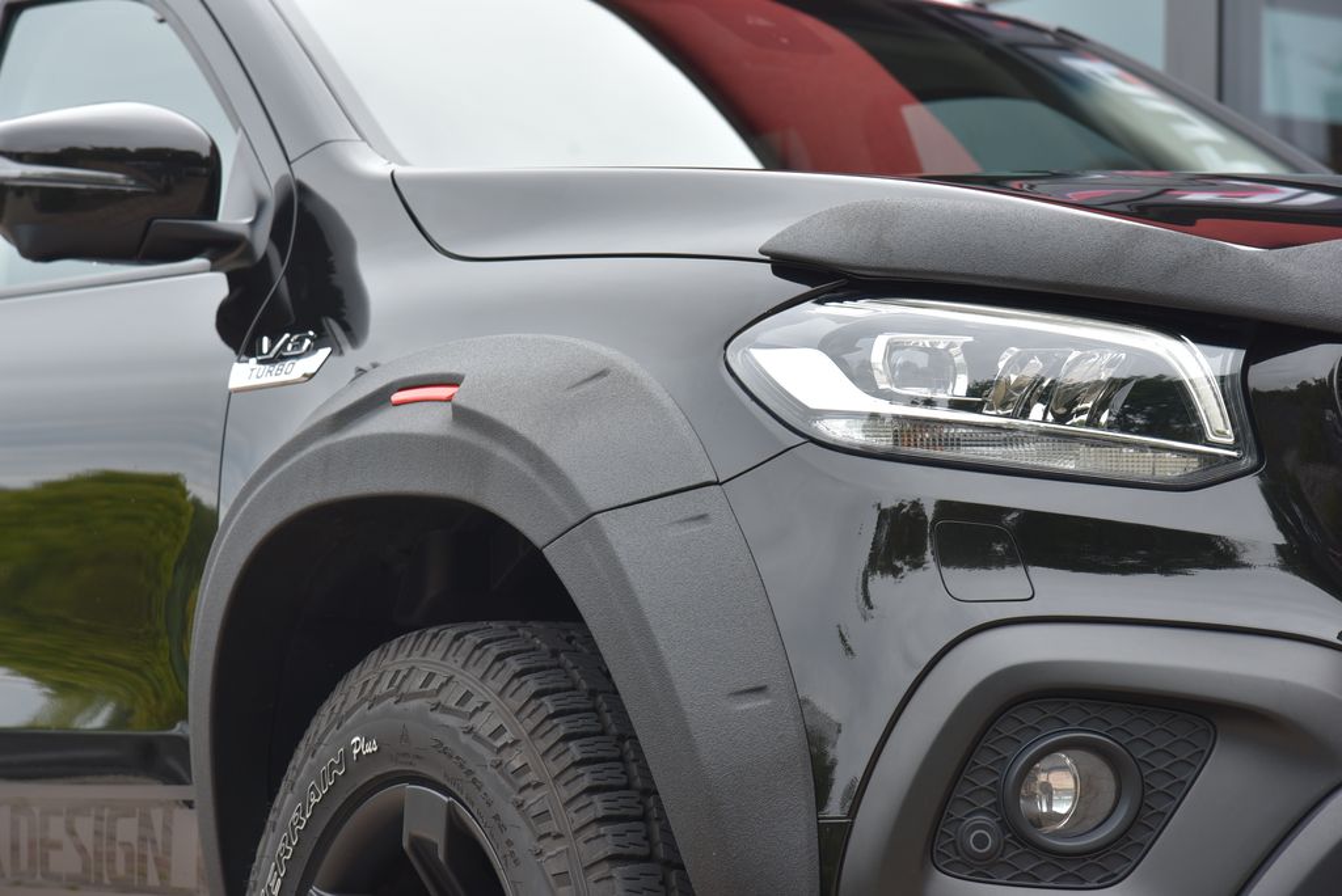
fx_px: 4476
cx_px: 671
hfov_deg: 17.1
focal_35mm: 120
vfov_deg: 11.4
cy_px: 448
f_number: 7.1
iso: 500
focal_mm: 120
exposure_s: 1/200
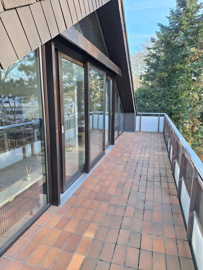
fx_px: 180
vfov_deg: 73.9
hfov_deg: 58.9
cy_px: 135
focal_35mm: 23
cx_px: 102
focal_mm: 5.54
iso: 40
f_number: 1.8
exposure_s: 1/261
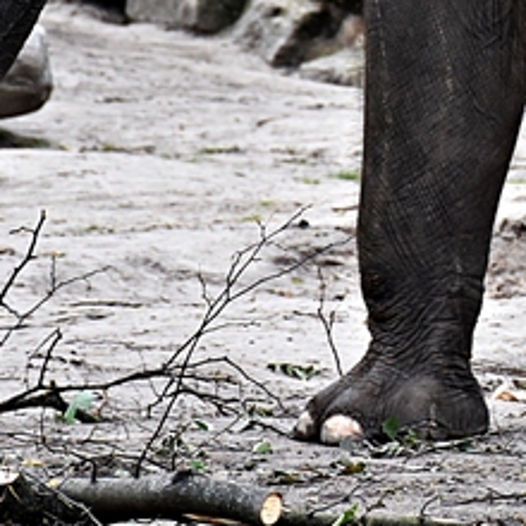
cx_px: 751
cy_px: -104
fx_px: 9197
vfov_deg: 3.3
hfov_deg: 3.3
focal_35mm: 535
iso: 800
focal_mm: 90
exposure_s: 1/250
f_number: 5.3
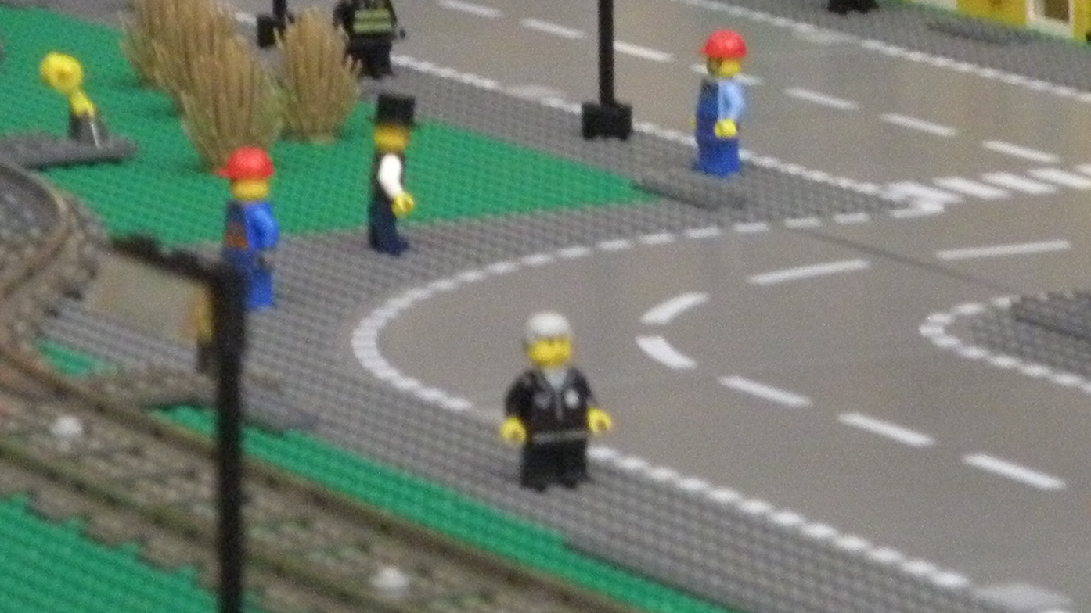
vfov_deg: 4.2
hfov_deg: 7.5
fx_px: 8331
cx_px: 780
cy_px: -5
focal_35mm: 288
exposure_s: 1/22.4
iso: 400
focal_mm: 17.9
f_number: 4
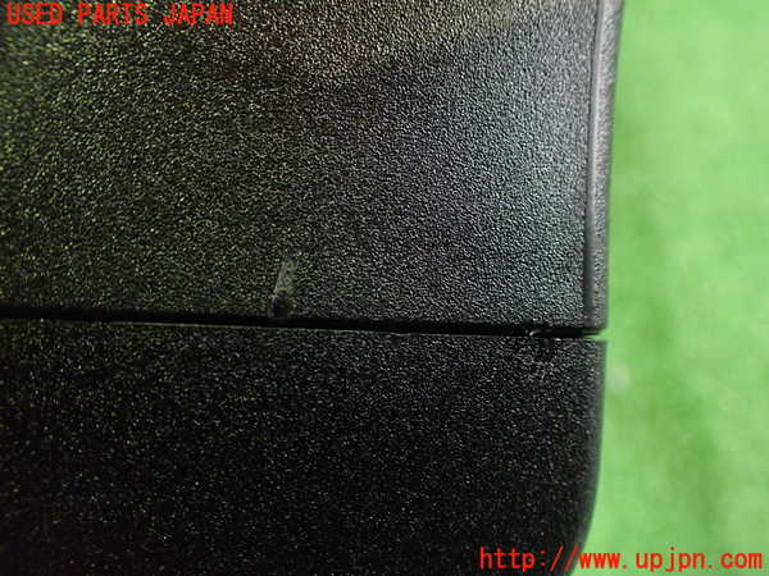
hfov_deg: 60.0
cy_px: 288
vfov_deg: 46.8
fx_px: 666
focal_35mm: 30
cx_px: 384
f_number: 2.3
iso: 800
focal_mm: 5.4
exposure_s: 1/40
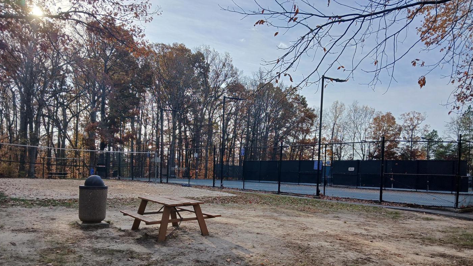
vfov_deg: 39.8
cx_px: 232
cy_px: 172
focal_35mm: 29
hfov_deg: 66.1
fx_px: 364
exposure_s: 1/479
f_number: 1.8
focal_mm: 3.98
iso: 20
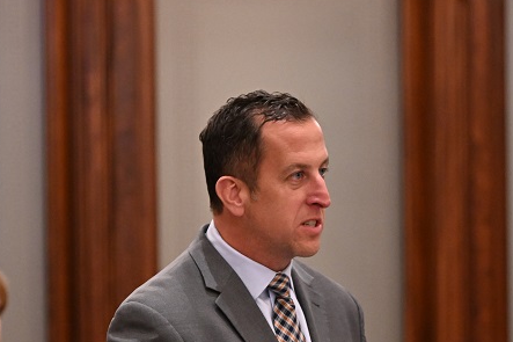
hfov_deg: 5.6
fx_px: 5213
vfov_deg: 3.7
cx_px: 233
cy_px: 386
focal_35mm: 366
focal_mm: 135
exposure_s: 1/160
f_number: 2.8
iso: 3200
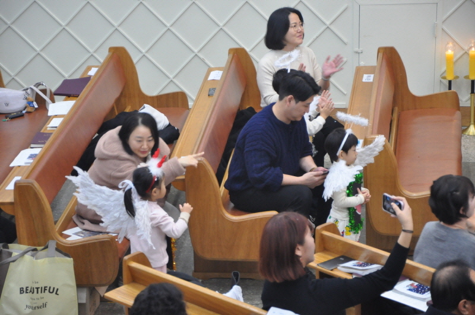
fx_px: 1818
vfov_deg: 9.9
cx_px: 238
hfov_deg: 14.9
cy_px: 158
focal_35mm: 138
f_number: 5.6
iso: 1400
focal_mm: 92
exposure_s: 1/30
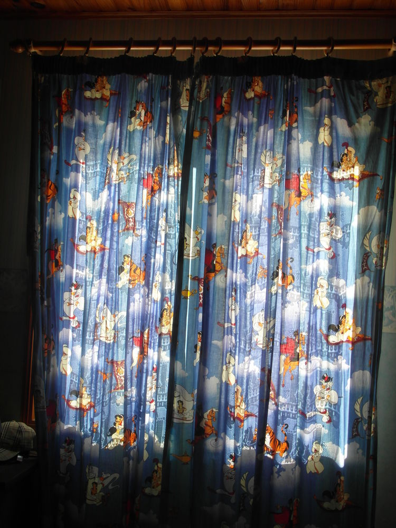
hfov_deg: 35.1
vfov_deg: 45.8
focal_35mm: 41
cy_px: 264
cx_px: 198
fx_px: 625
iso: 80
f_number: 5.2
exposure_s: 1/60
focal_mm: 6.8
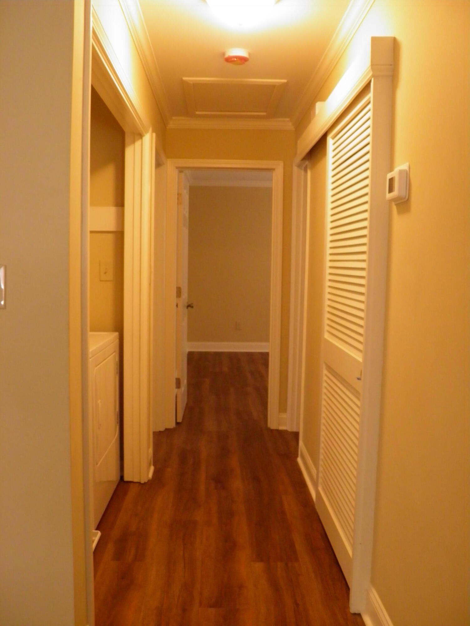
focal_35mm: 30
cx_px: 235
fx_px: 543
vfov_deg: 60.0
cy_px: 313
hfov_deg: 46.8
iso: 320
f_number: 3
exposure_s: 1/30
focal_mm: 5.5
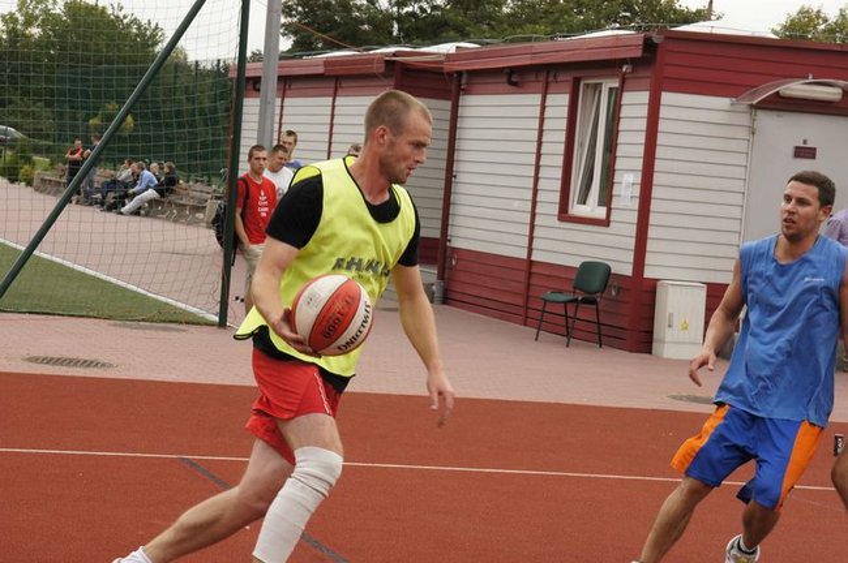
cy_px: 282
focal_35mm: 90
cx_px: 424
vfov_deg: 15.2
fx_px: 2118
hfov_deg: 22.6
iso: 800
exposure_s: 1/400
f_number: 13
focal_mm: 60
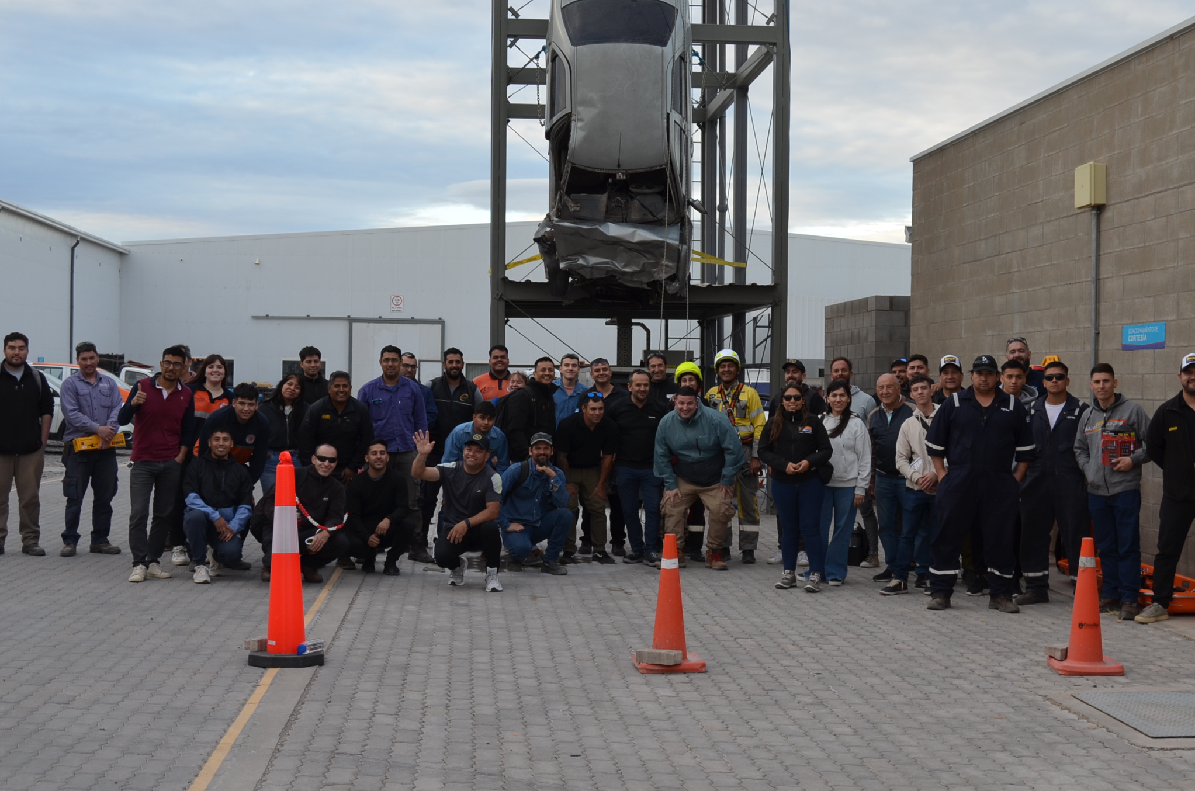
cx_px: 640
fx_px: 1557
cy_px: 383
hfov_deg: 42.0
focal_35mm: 47
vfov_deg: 28.5
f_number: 5.6
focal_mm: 26
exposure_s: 1/125
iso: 280
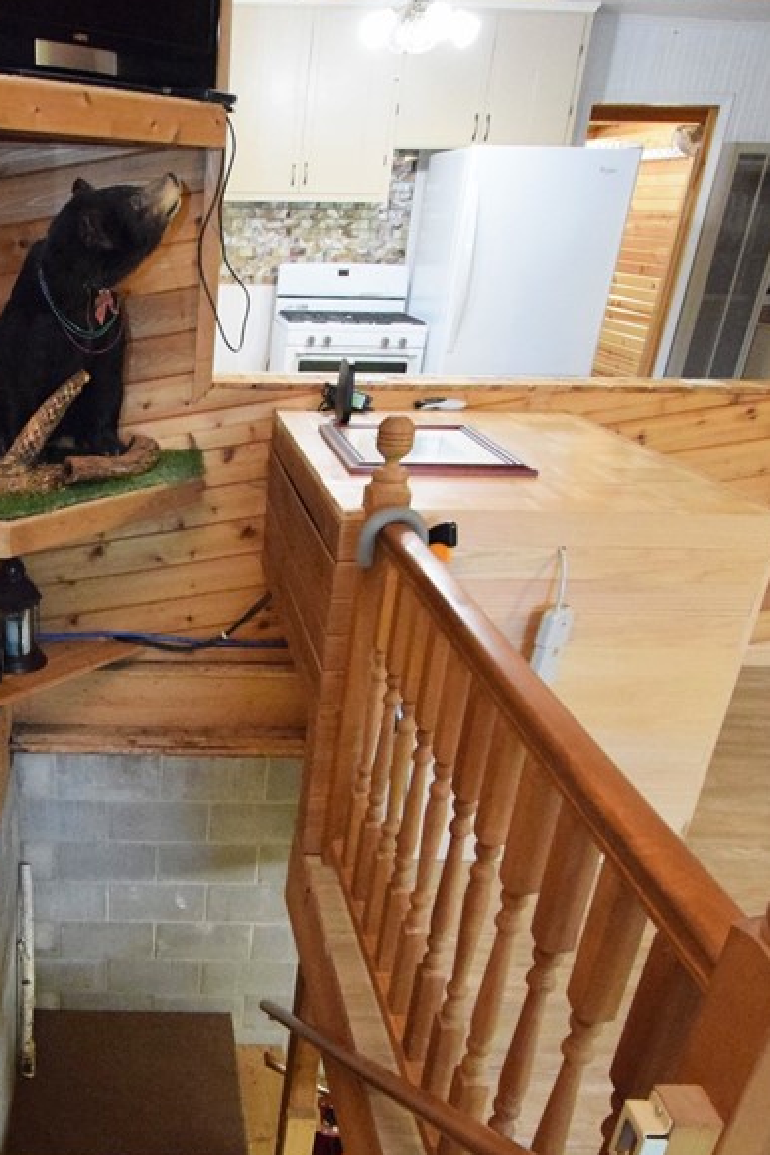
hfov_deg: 43.4
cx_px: 117
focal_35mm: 28
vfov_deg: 64.6
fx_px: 898
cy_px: 718
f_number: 4.5
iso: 6400
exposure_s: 1/60
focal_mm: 10
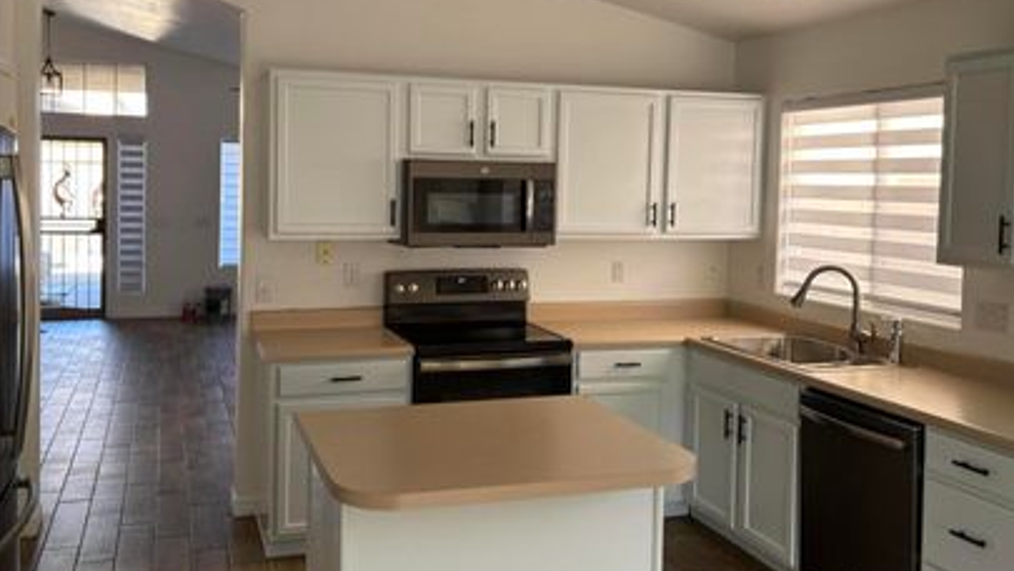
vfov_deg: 33.6
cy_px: 232
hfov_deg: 56.6
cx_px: 486
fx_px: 941
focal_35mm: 35
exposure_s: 1/121
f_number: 1.6
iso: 125
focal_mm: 5.96
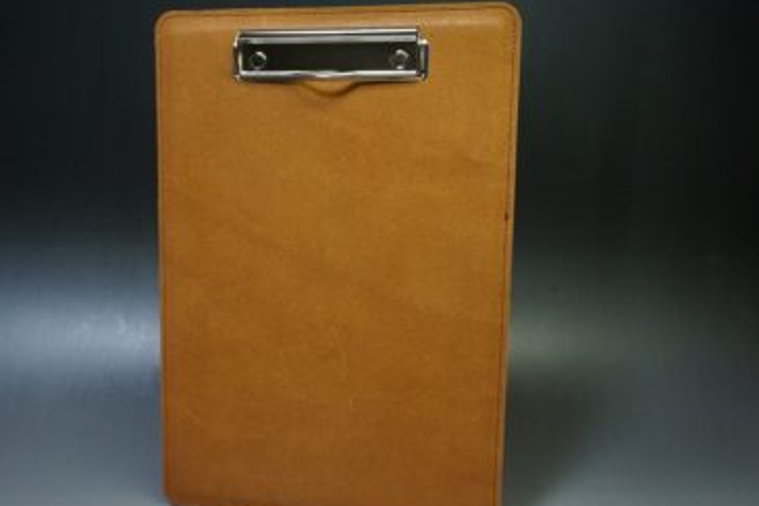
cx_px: 342
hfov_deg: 51.8
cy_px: 270
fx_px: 780
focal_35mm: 37
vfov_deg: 35.9
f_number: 4
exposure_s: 1/160
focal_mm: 22
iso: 2000
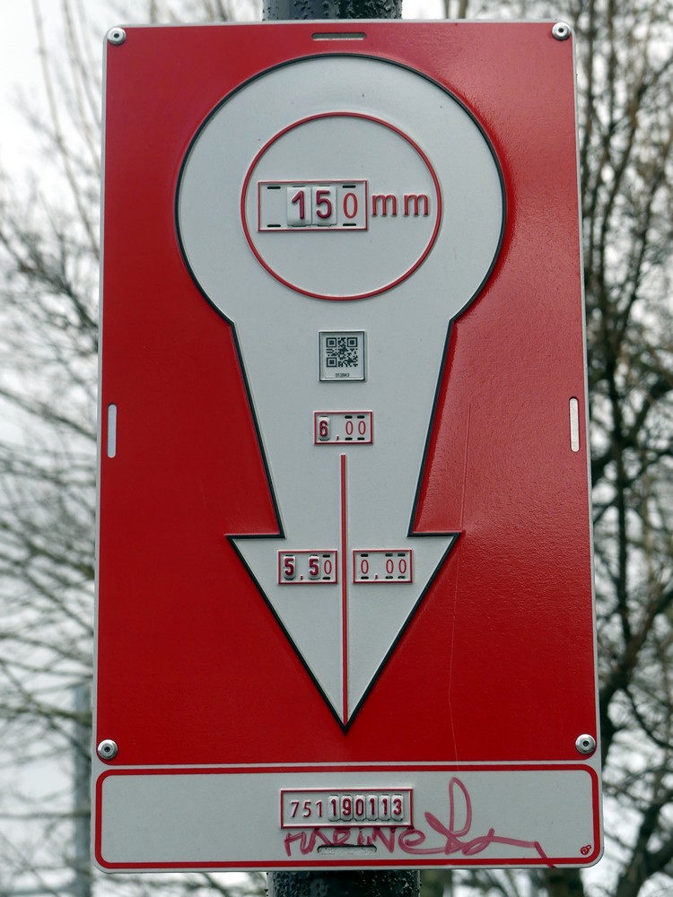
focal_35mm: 114
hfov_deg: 13.0
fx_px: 2955
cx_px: 336
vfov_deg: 17.3
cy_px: 448
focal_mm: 20.5
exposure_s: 1/320
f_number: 4
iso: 100
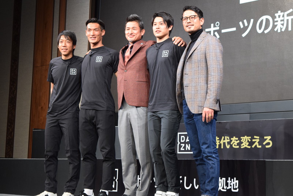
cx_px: 146
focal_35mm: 82
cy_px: 98
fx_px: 672
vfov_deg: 16.6
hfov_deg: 24.6
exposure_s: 1/60
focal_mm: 55
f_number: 5.6
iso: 1100
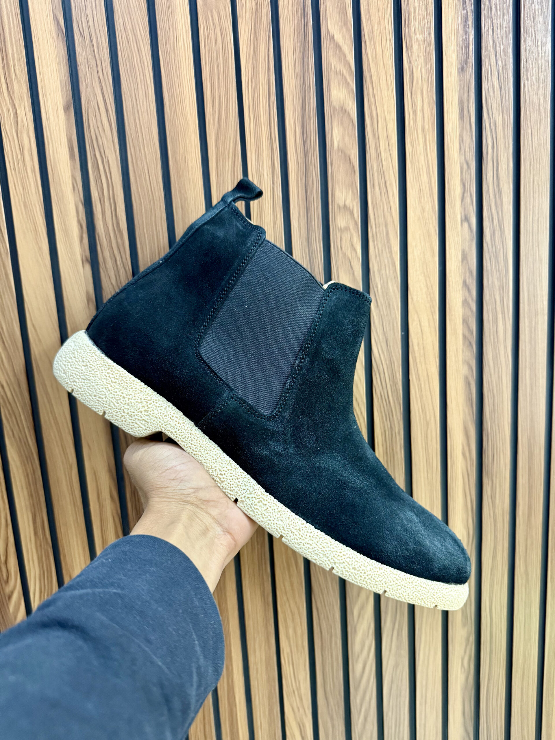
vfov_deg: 71.6
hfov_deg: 56.8
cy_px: 370
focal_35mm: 24
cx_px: 278
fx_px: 513
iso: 400
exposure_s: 1/50
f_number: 1.78
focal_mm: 6.76
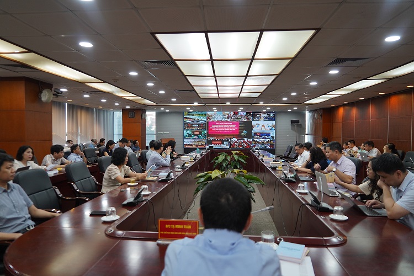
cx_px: 207
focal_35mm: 24
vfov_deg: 53.1
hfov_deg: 73.7
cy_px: 138
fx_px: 276
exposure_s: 1/160
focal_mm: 24
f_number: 4
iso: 1250
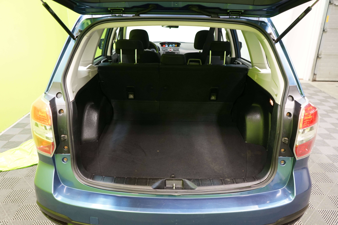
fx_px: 263
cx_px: 169
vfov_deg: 46.4
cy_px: 112
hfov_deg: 65.5
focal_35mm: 28
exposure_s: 1/30
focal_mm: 28
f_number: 3.5
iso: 800
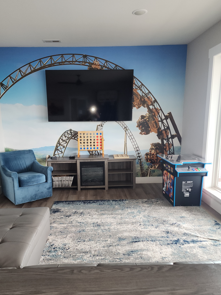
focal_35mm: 27
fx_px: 230
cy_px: 161
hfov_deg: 51.3
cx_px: 98
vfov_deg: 65.2
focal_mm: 6.4
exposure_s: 1/60
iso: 125
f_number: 1.8
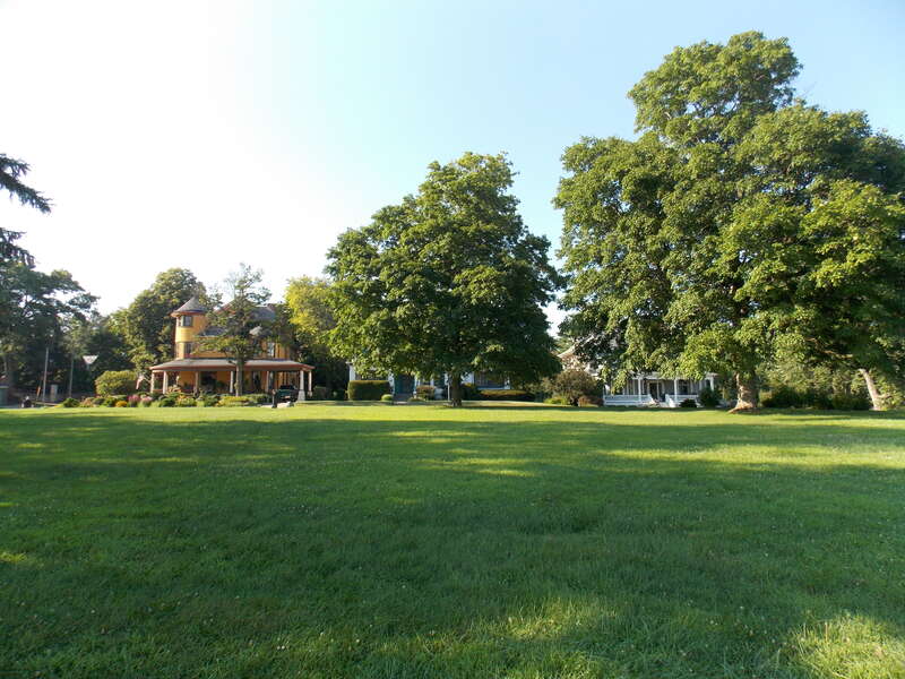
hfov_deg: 73.9
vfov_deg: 58.9
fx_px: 601
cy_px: 340
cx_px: 452
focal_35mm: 23
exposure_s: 1/320
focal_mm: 4
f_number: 3.1
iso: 80
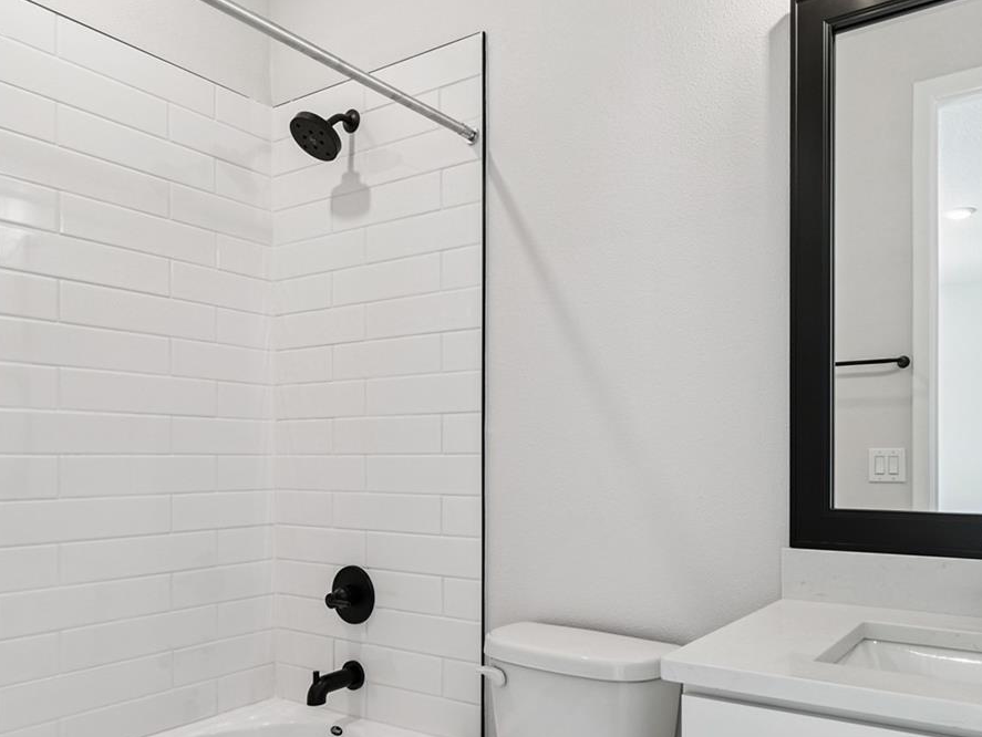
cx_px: 572
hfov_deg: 66.8
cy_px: 464
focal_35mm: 26
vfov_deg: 52.5
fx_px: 738
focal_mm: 10
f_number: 7.1
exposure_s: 1/10
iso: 100
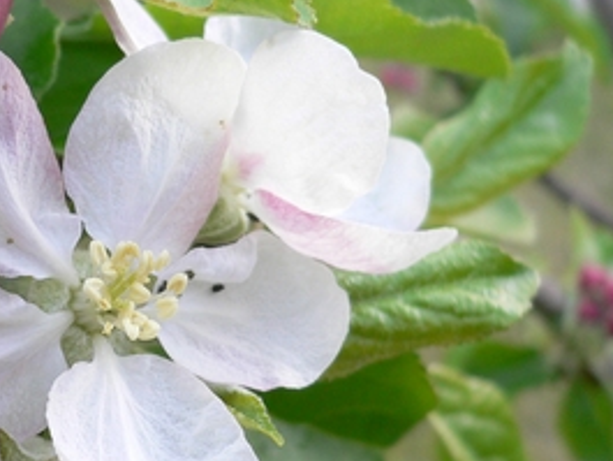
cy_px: 265
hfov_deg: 28.7
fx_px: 1169
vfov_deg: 22.3
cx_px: 120
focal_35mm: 66
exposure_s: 1/100
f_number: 2.8
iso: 100
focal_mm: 5.8
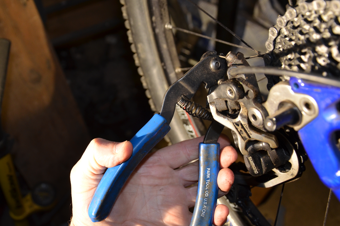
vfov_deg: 29.2
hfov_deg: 42.4
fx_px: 434
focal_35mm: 46
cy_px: 94
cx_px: 127
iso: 400
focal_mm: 24
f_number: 3.8
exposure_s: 1/80
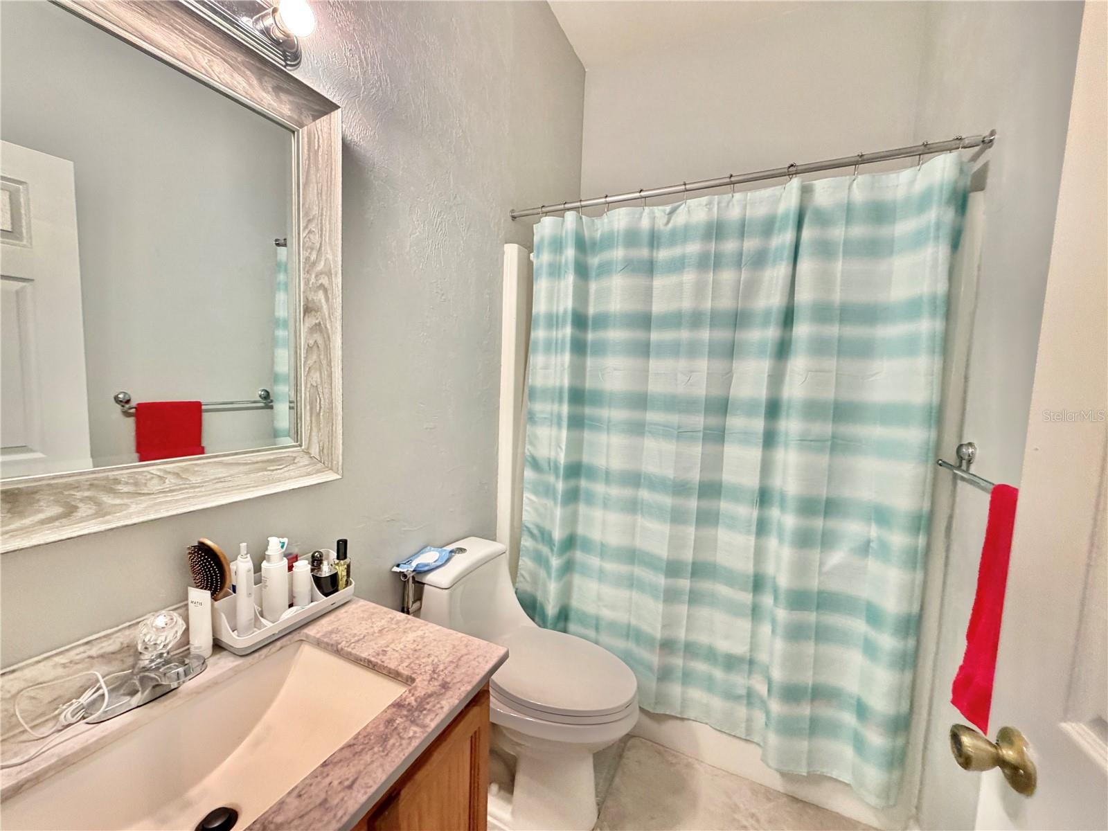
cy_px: 416
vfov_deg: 85.7
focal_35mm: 14
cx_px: 554
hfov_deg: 102.1
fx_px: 448
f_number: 2.2
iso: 250
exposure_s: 1/60
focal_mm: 2.22
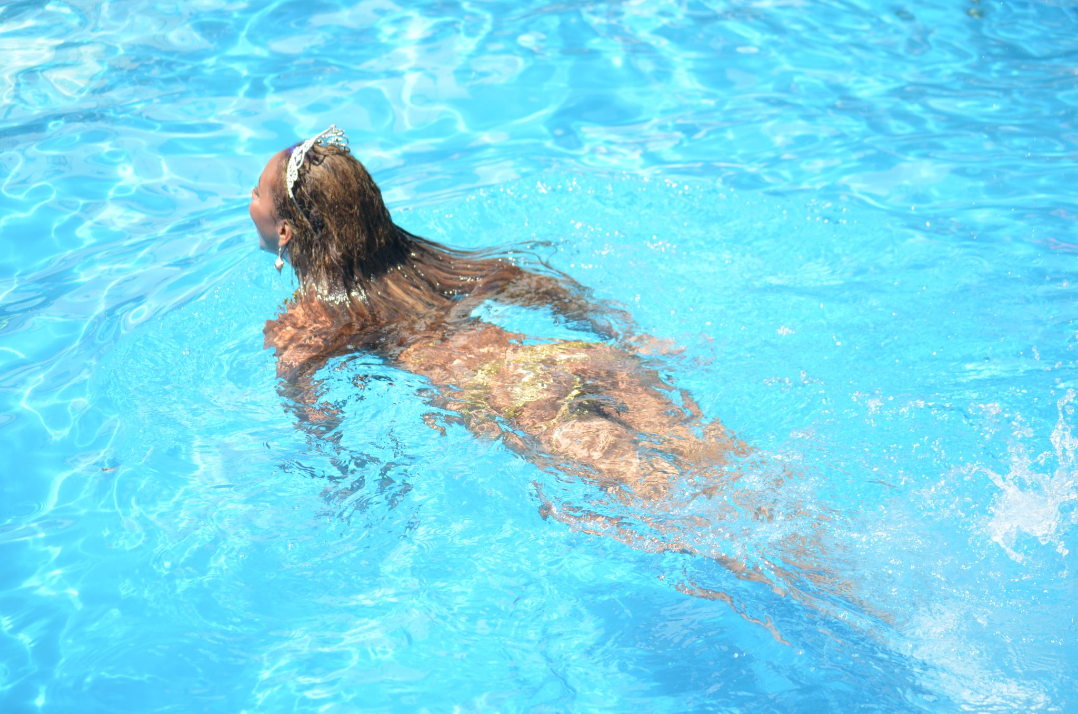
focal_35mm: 82
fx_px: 2465
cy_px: 357
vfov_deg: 16.5
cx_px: 539
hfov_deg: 24.7
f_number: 4
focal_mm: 55
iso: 100
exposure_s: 1/400
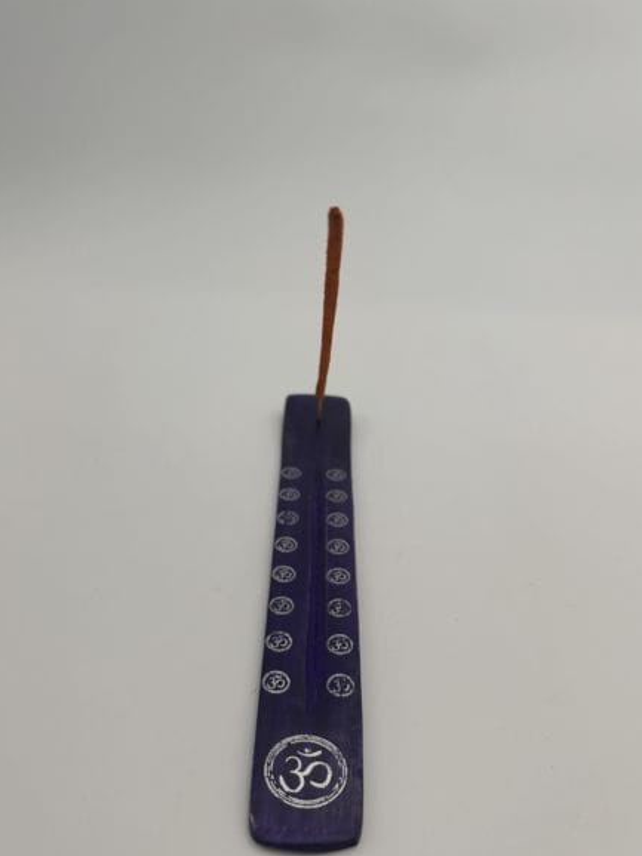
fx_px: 742
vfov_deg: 59.7
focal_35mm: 30
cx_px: 295
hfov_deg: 46.7
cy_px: 489
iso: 50
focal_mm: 5.7
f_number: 1.5
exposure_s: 1/982
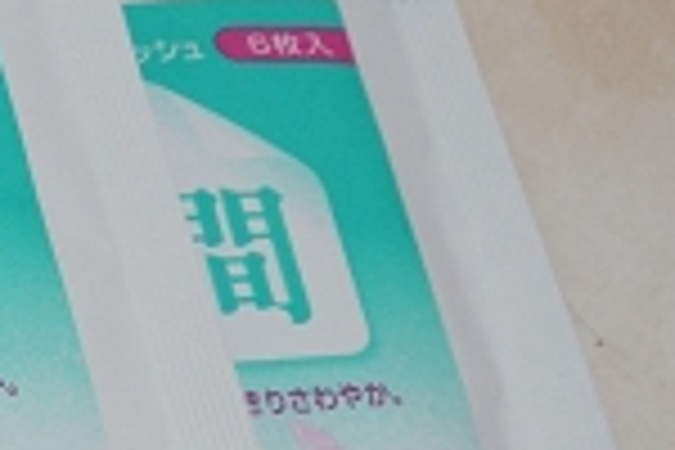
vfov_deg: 7.1
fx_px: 3600
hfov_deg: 10.2
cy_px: 596
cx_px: -459
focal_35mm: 192
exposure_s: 1/15
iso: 800
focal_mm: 32
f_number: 7.1
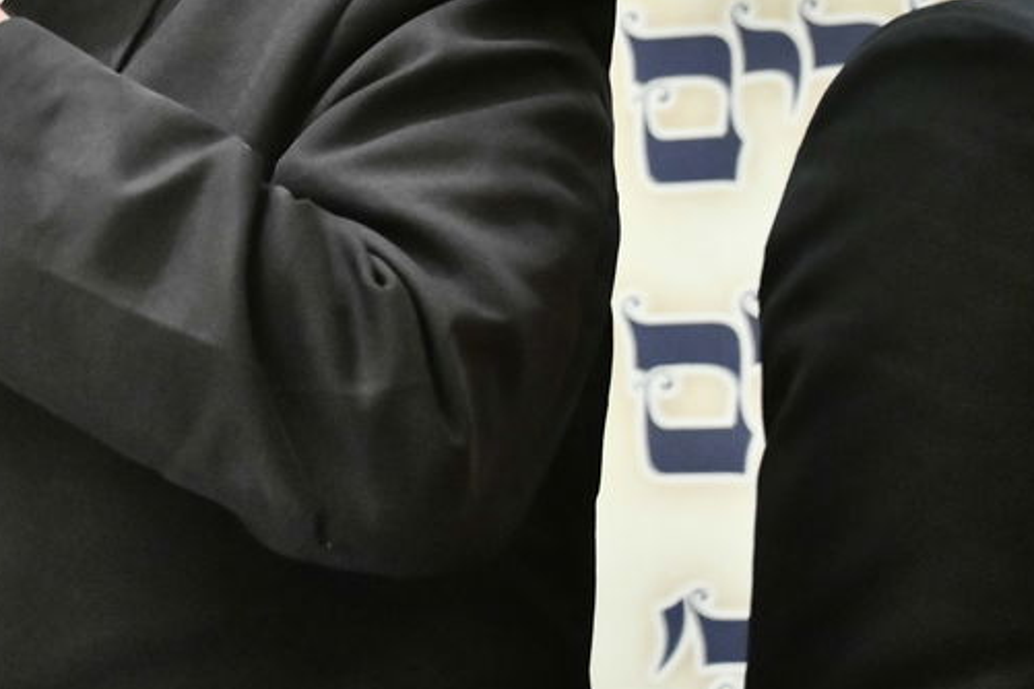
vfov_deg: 6.2
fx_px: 6261
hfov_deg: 9.3
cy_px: -232
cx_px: -367
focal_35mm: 218
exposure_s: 1/80
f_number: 5
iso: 5000
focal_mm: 78
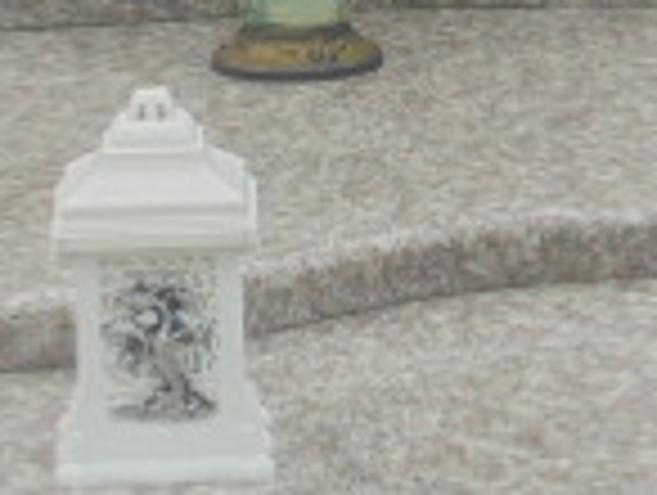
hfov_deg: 7.1
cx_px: 328
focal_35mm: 280
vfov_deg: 5.3
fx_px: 5323
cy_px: -104
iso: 100
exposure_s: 1/100
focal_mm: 11.5
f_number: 5.6
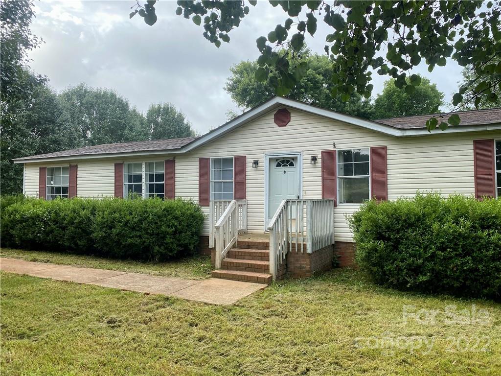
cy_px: 188
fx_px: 376
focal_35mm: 26
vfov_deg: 53.1
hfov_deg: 67.3
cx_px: 250
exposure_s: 1/733
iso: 32
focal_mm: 4.25
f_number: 1.8
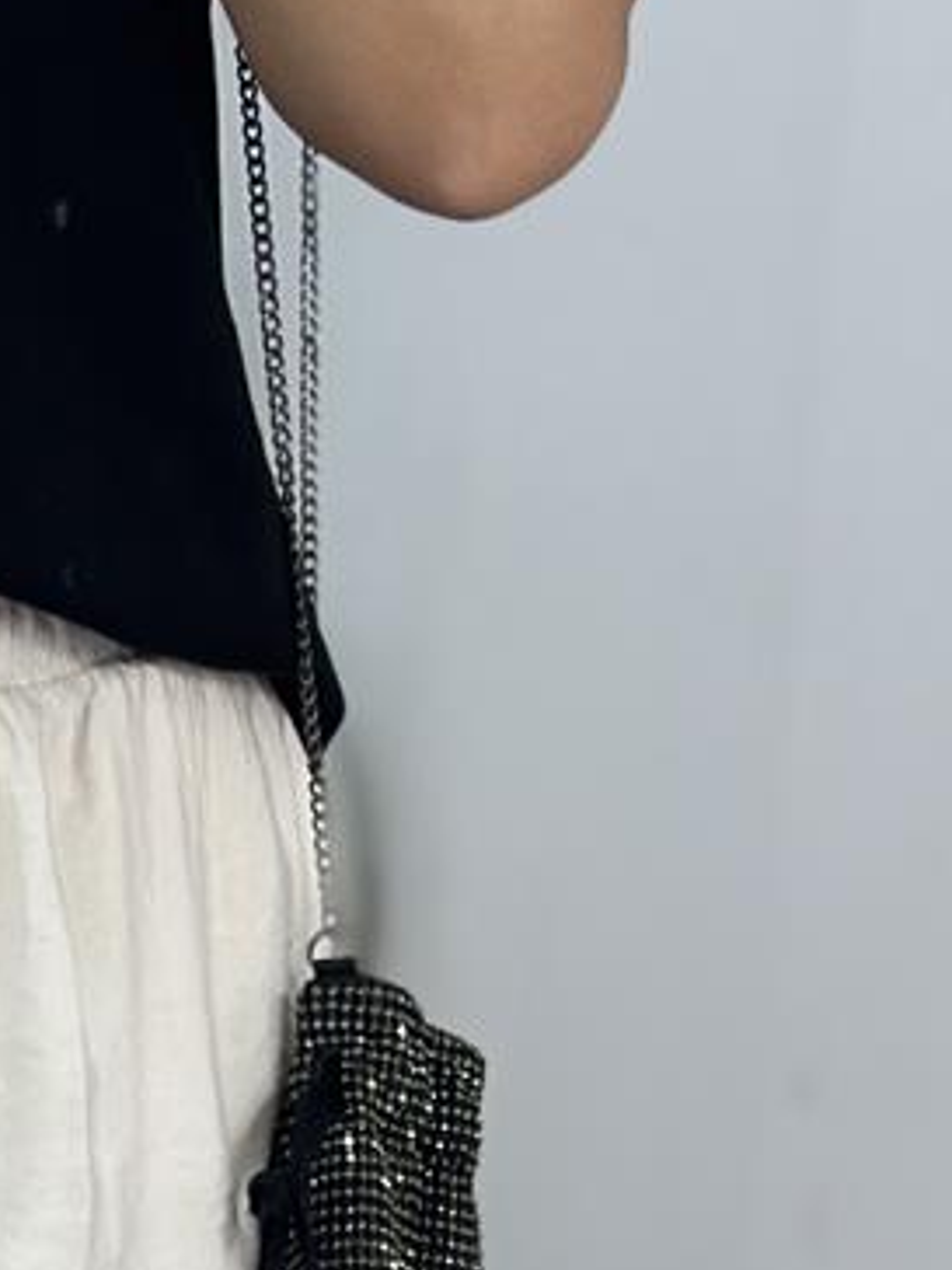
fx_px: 7737
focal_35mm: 211
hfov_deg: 6.9
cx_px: -575
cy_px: 2634
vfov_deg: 8.8
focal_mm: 6.86
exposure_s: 1/220
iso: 80
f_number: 1.78
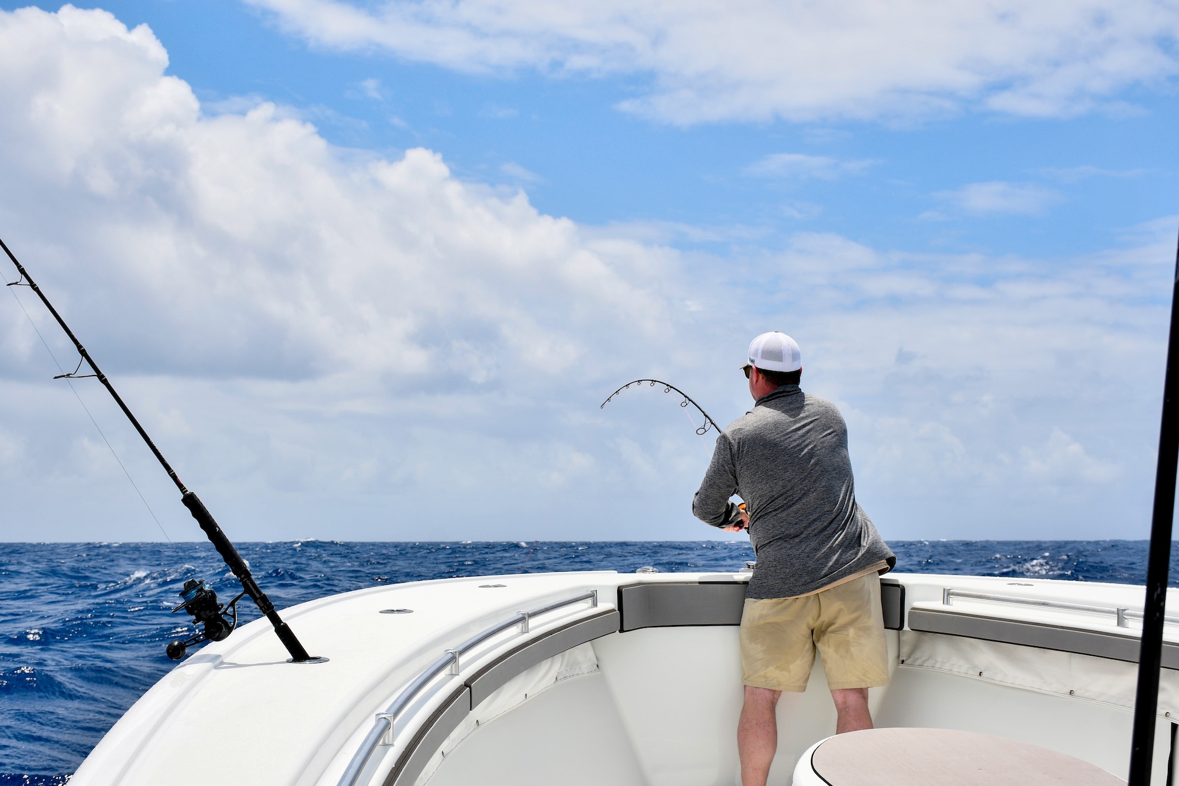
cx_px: 590
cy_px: 393
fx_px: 1572
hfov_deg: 41.1
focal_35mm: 48
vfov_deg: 28.1
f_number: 8
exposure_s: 1/640
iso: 125
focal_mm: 32
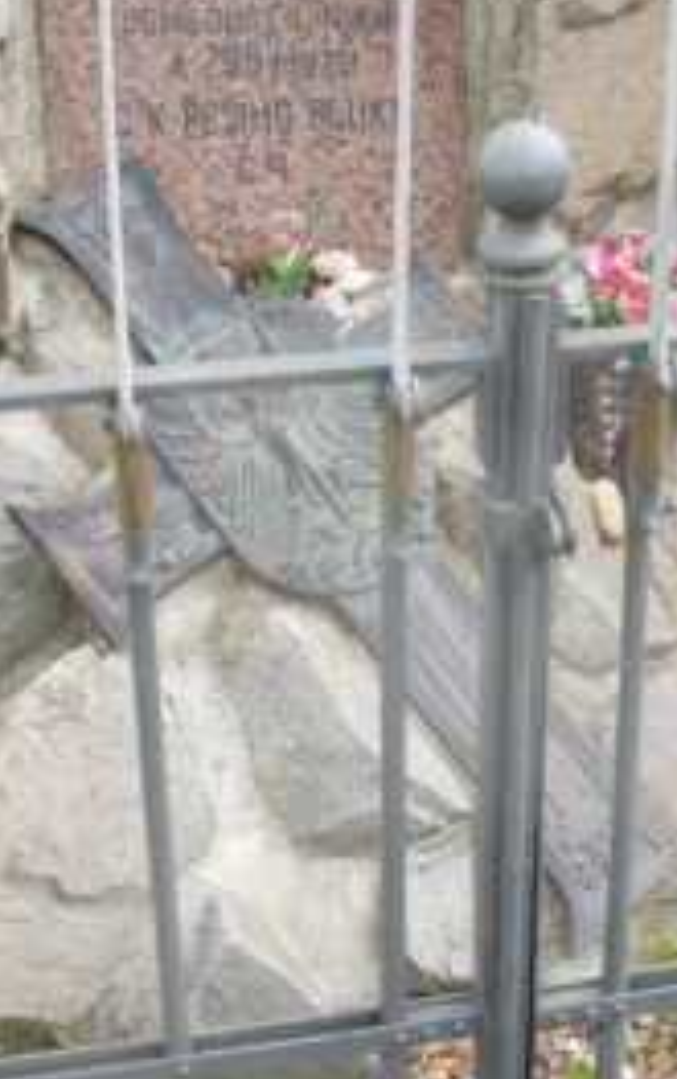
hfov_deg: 19.2
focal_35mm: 68
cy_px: 628
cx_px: 435
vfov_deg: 30.1
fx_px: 2002
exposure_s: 1/200
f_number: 4
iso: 400
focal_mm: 8.7
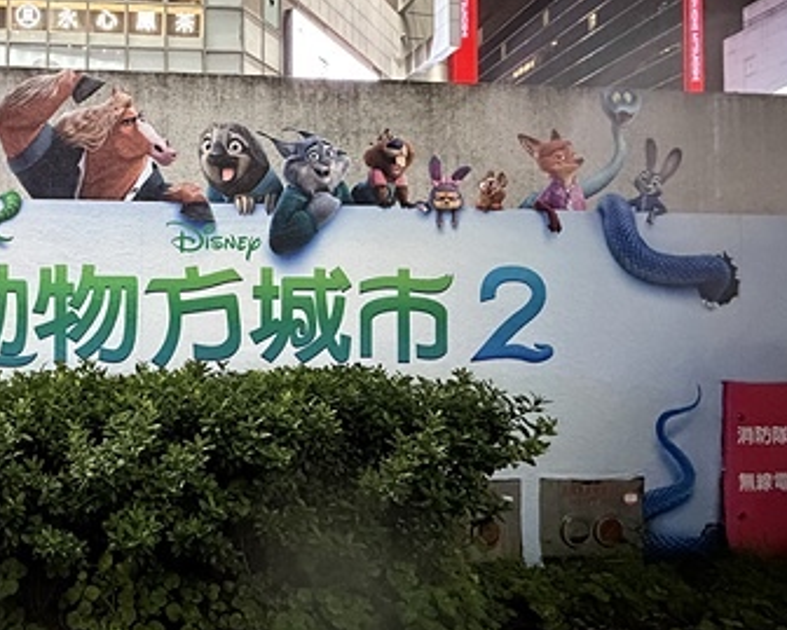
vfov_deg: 54.9
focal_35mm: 26
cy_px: 300
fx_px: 606
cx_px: 124
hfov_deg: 59.2
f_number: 2.2
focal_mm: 2.22
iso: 1000
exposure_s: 1/60
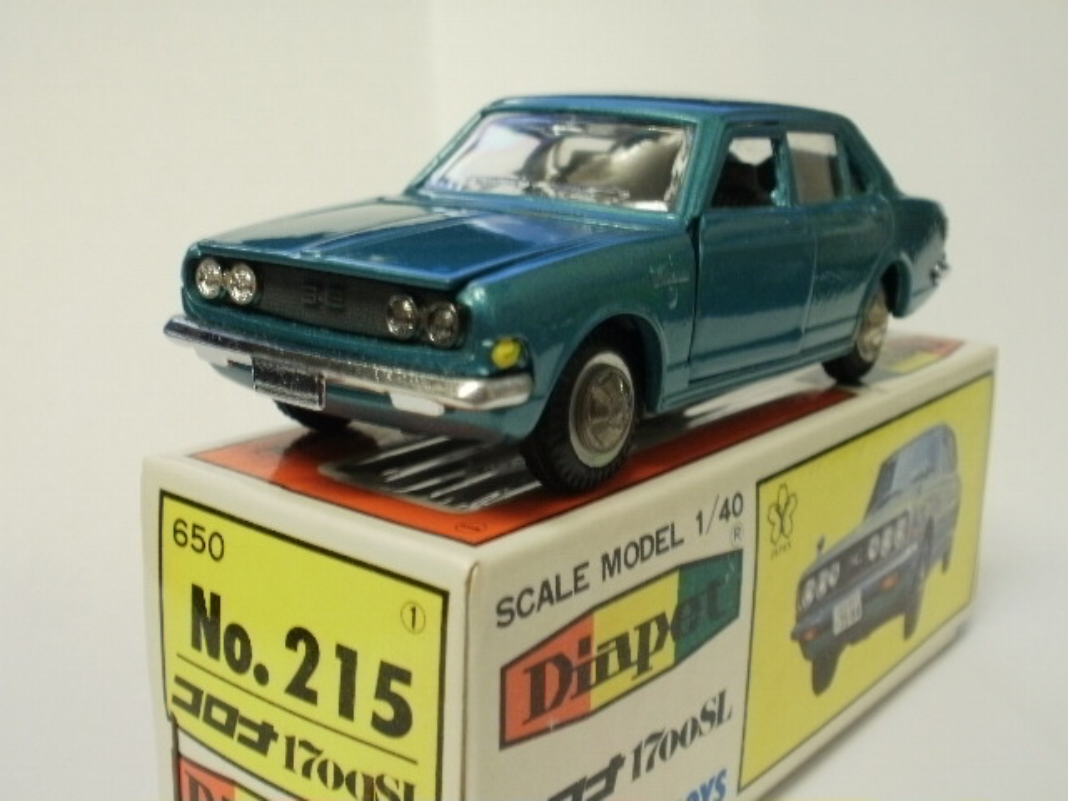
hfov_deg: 42.9
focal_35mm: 44
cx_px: 534
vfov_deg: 32.9
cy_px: 400
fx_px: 1358
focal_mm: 7.7
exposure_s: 1/8
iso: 125
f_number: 4
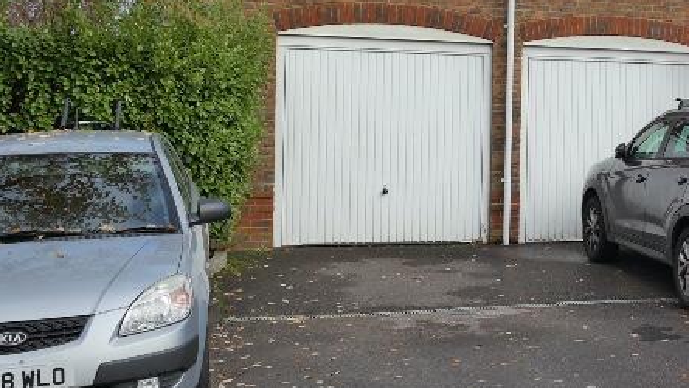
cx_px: 691
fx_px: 1060
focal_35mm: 58
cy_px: 117
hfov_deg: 33.0
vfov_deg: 20.6
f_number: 4
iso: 100
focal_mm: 16
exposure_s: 1/180
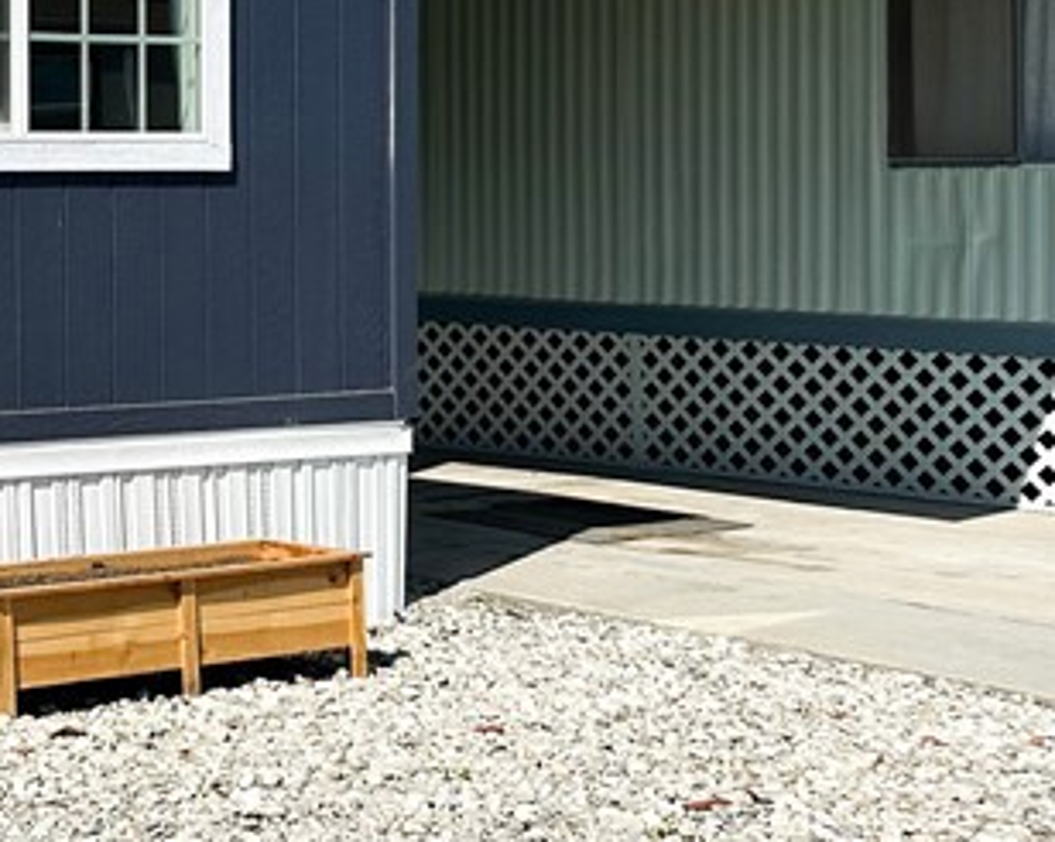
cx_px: -517
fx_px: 2434
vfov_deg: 19.4
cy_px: 144
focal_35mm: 78
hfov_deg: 20.9
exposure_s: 1/7600
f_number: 1.8
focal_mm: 6.86
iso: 80
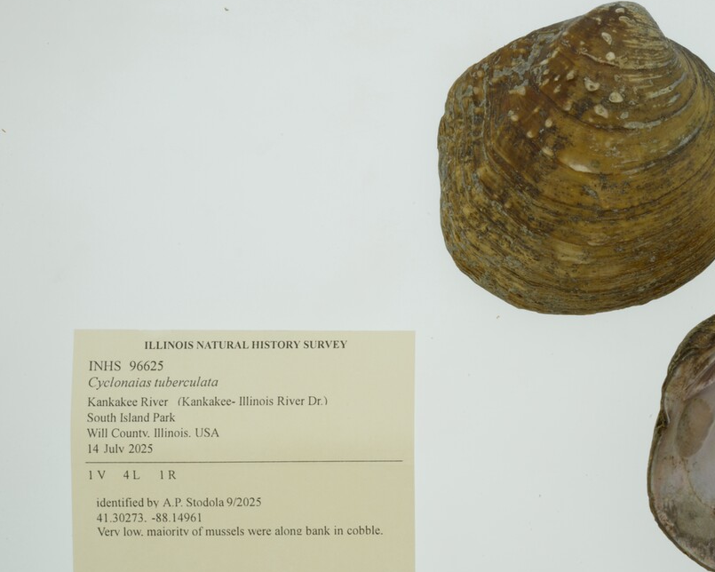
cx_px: 518
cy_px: 342
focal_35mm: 84
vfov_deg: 18.3
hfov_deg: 22.6
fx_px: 1778
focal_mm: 60
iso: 100
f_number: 32
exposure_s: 1/10
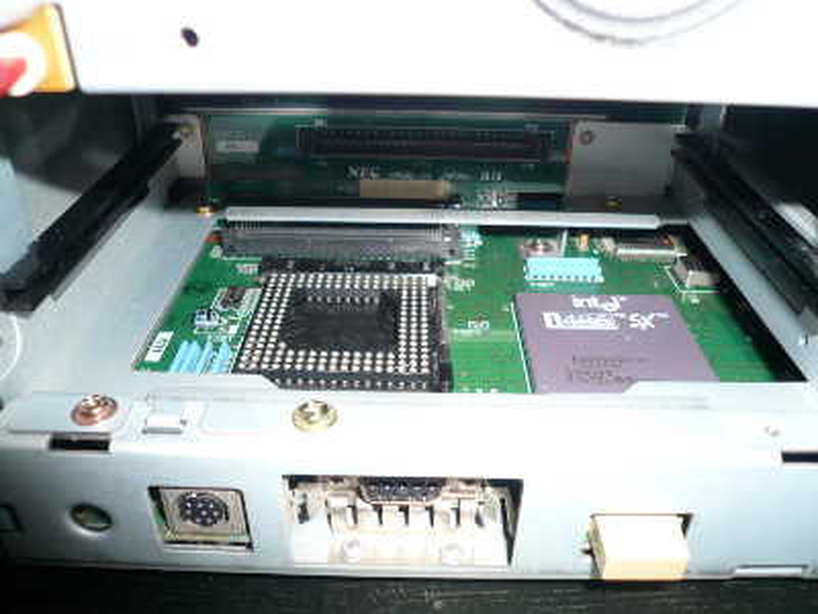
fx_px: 662
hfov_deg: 63.4
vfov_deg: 49.7
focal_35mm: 28
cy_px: 307
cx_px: 409
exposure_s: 1/30
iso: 100
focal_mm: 4.6
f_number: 2.8
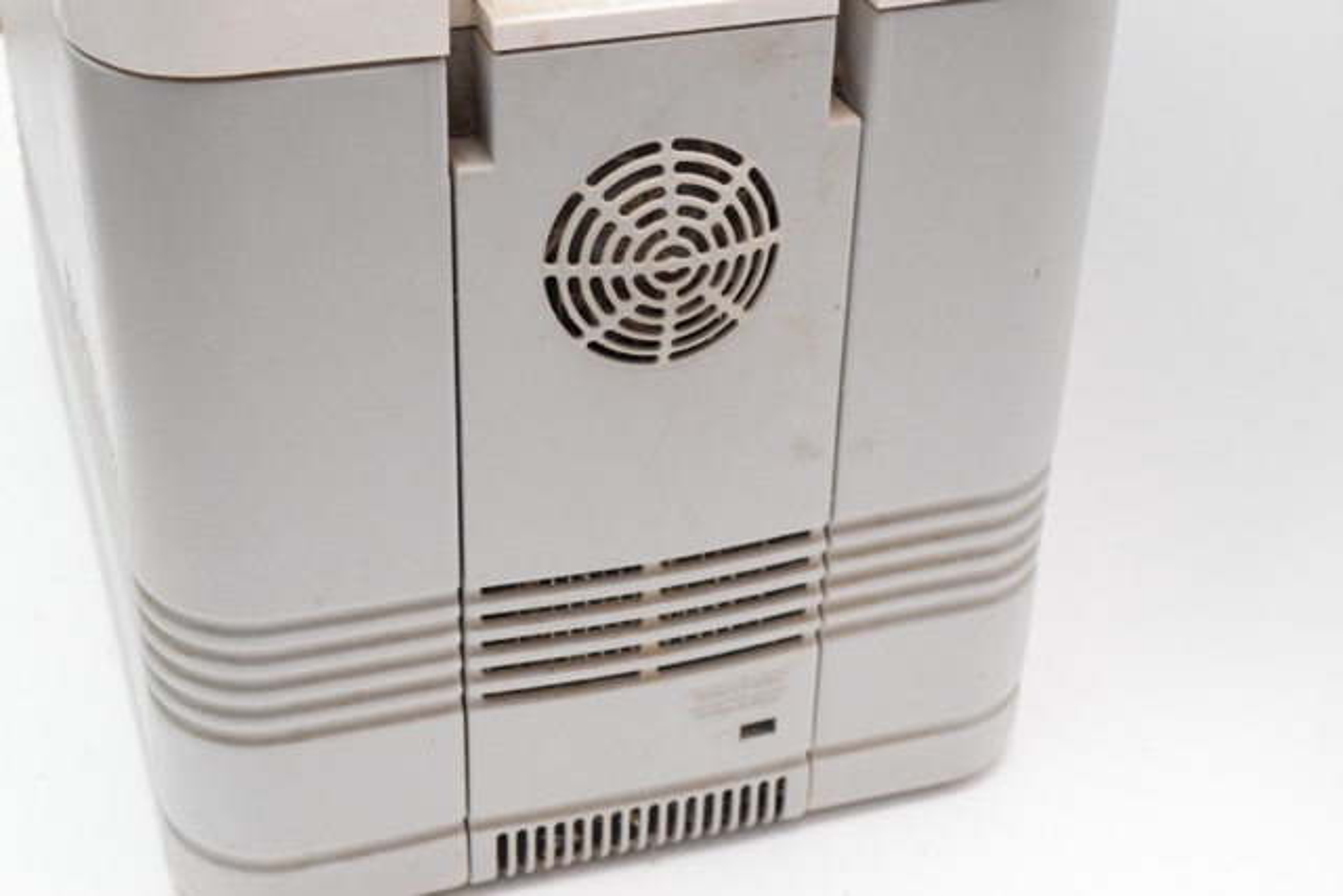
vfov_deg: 21.6
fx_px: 2351
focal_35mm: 63
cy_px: 448
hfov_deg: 31.9
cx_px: 672
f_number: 5.6
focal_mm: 42
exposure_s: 1/125
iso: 1600
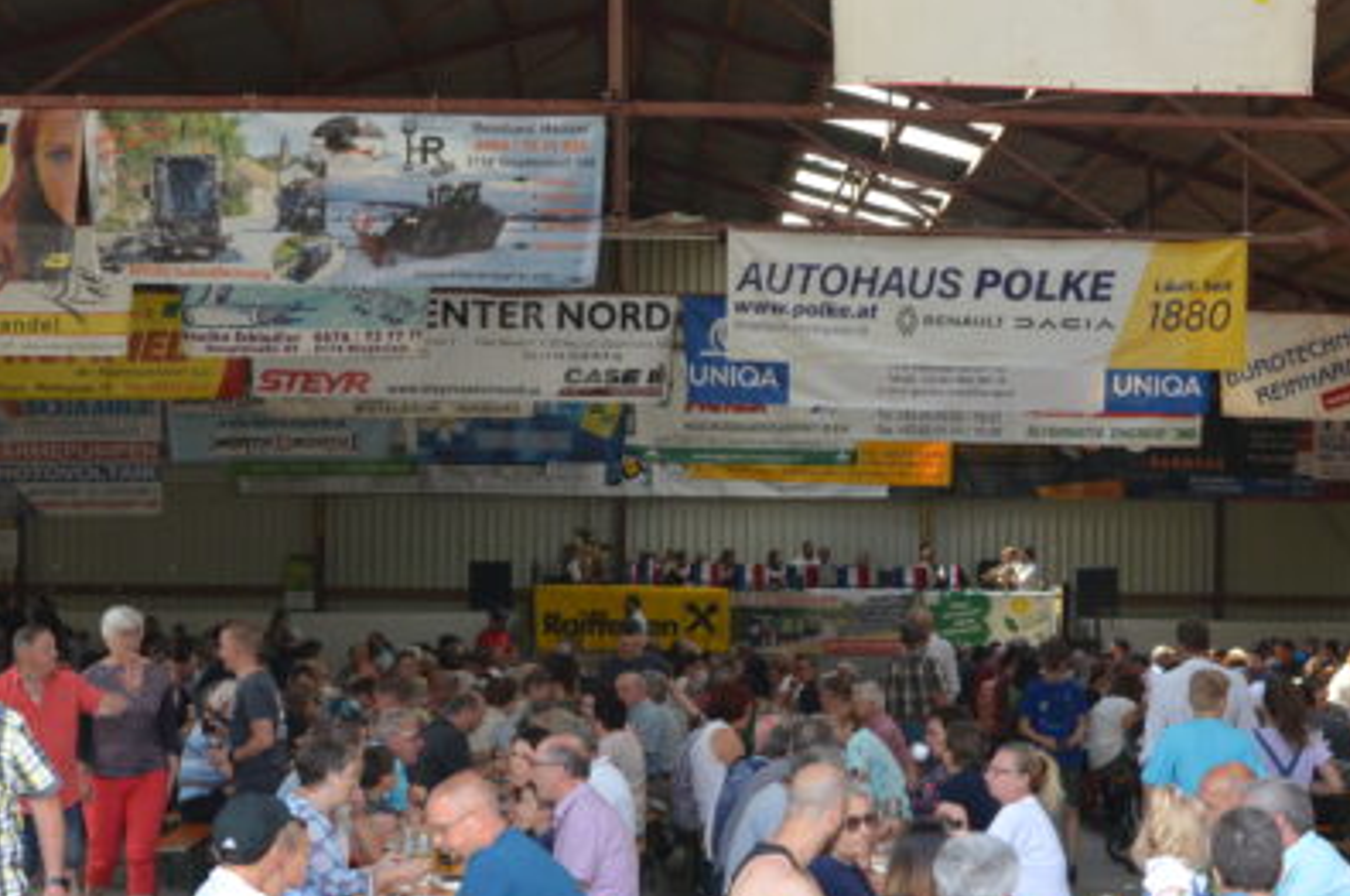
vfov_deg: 19.2
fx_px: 2621
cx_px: 783
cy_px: 696
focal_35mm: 70
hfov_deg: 28.8
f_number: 8
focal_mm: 24
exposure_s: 1/250
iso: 800
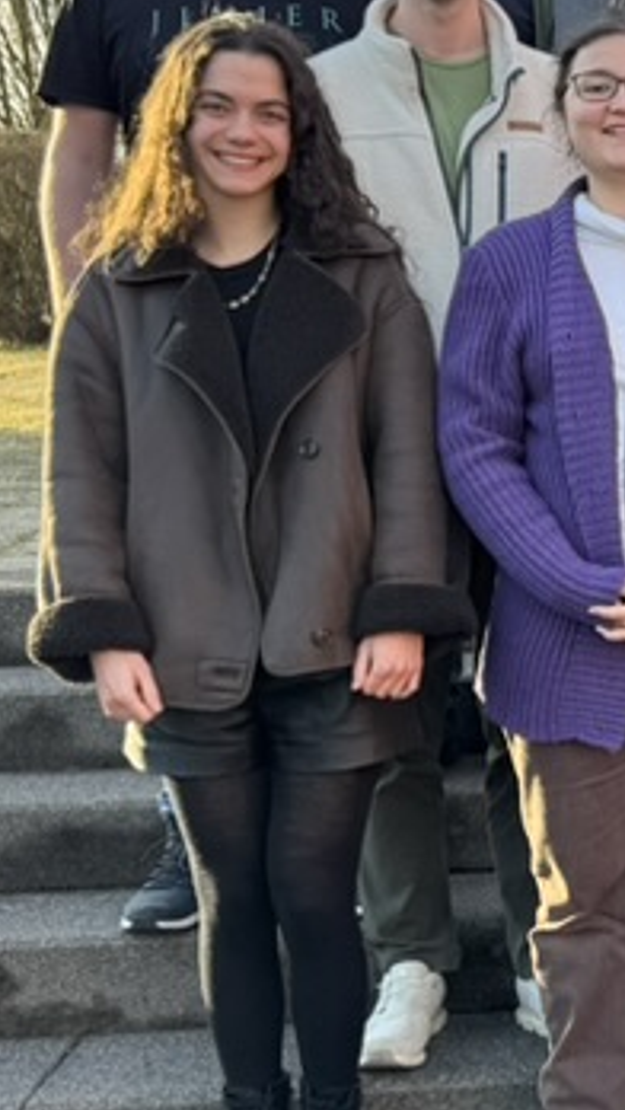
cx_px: 1087
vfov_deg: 27.5
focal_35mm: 77
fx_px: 2266
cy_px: 555
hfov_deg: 14.1
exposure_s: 1/627
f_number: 1.78
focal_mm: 6.76
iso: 80
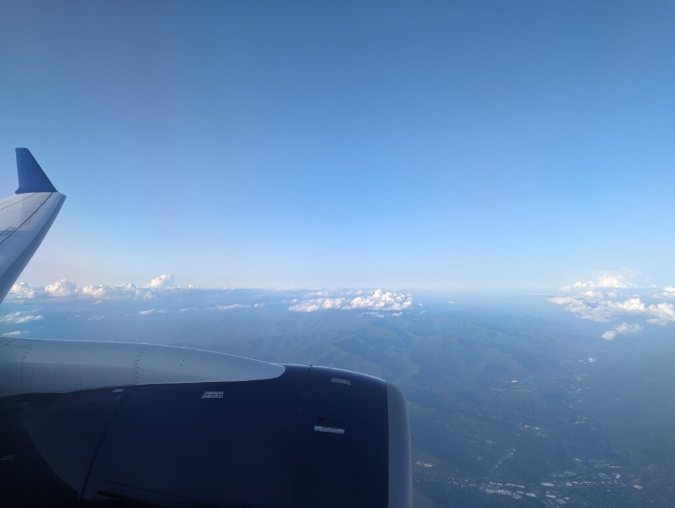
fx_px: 469
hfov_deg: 71.5
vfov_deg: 56.9
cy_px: 254
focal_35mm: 24
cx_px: 338
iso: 55
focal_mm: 6.81
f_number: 1.85
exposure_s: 1/951
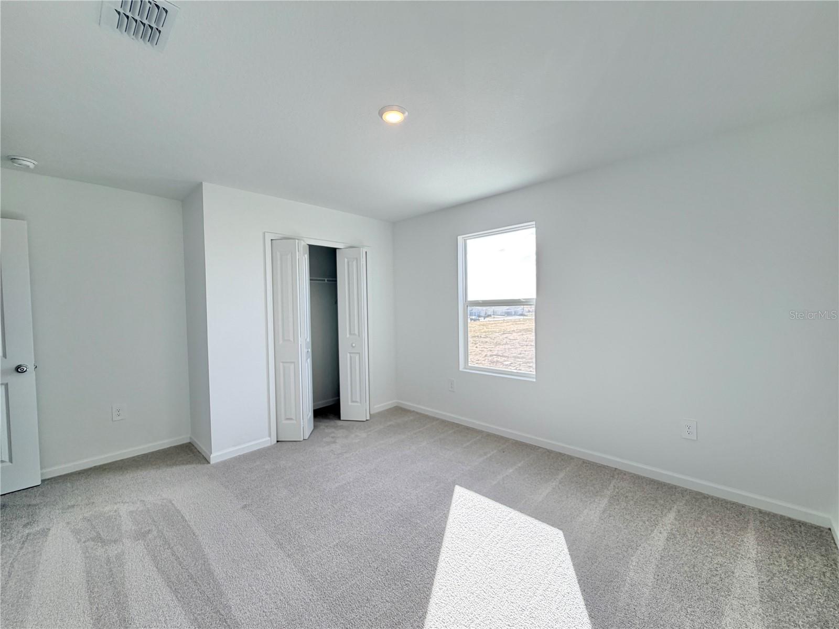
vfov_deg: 85.7
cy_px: 314
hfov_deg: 102.1
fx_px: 339
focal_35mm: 14
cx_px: 420
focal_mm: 2.22
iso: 64
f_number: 2.2
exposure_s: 1/120
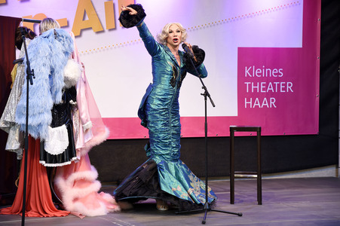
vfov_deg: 14.8
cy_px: 113
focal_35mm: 92
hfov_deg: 22.2
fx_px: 868
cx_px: 170
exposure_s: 1/50
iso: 640
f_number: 6.3
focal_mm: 92
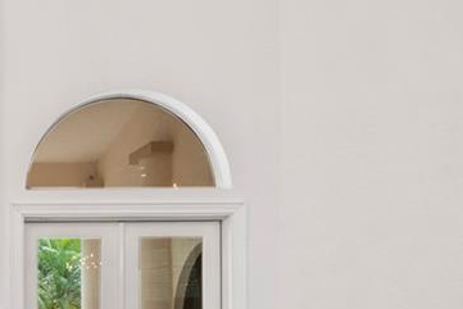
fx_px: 798
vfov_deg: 20.7
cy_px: 355
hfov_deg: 26.0
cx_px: -187
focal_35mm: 62
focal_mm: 14
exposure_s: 1/1.25
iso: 100
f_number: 9
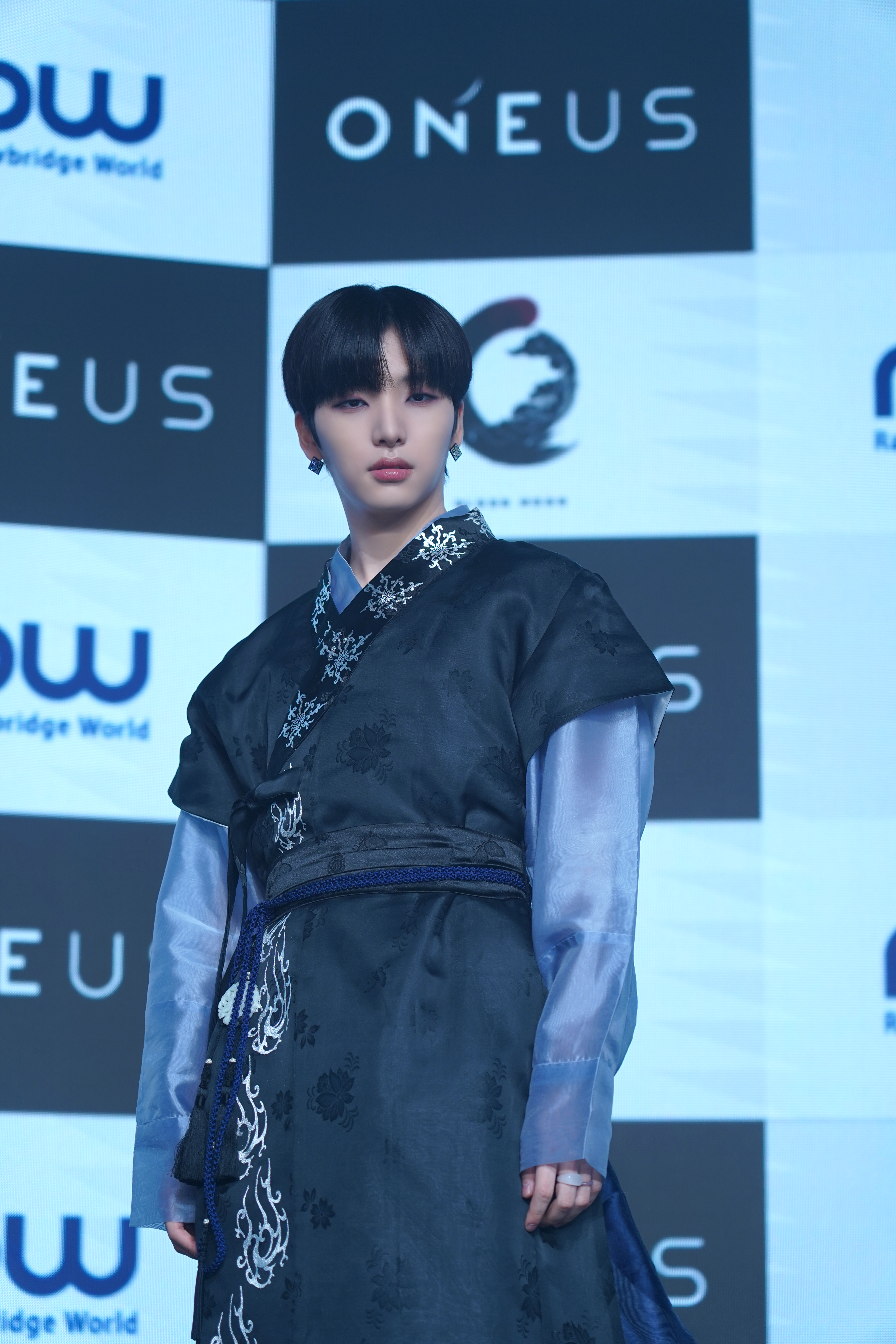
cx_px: 448
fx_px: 3434
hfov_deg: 14.9
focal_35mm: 92
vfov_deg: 22.1
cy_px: 672
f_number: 4
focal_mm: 92
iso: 250
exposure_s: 1/60
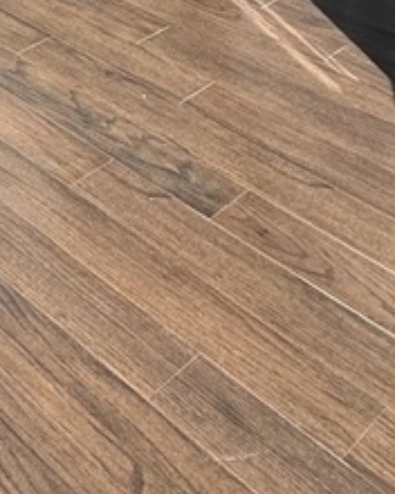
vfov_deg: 21.3
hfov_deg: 21.0
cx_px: -103
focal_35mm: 67
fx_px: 979
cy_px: -337
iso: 40
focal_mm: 2.22
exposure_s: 1/206
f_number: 2.2
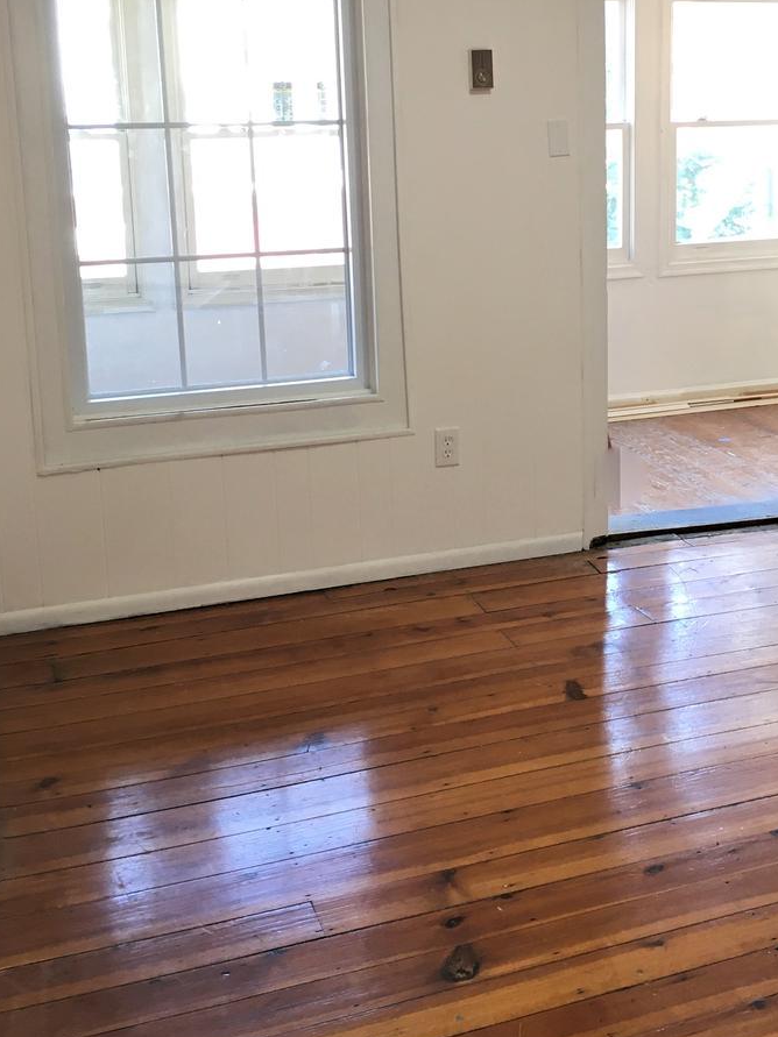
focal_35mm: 50
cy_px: 342
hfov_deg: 28.4
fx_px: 1499
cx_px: 641
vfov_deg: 37.8
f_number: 2.2
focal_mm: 4.15
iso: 64
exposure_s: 1/30
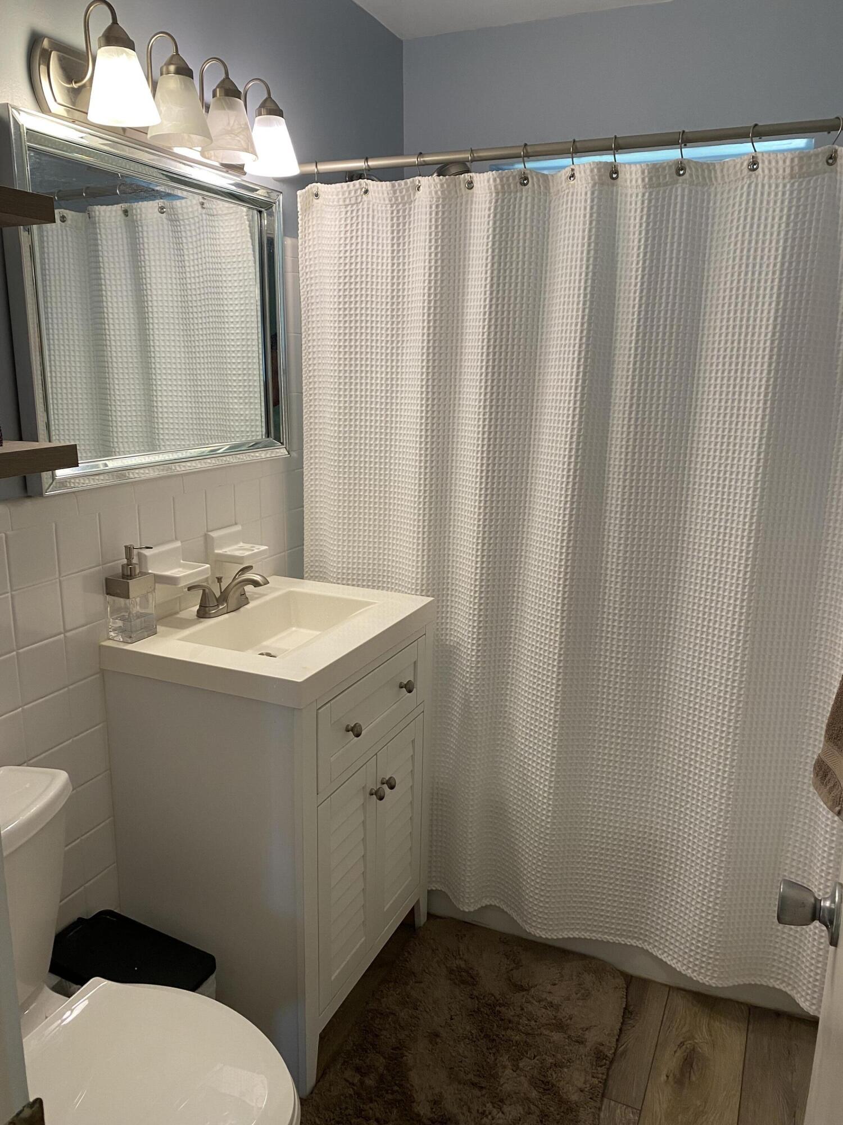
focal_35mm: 26
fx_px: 844
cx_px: 422
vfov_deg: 67.3
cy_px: 562
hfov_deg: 53.1
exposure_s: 1/60
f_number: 1.8
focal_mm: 4.25
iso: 100
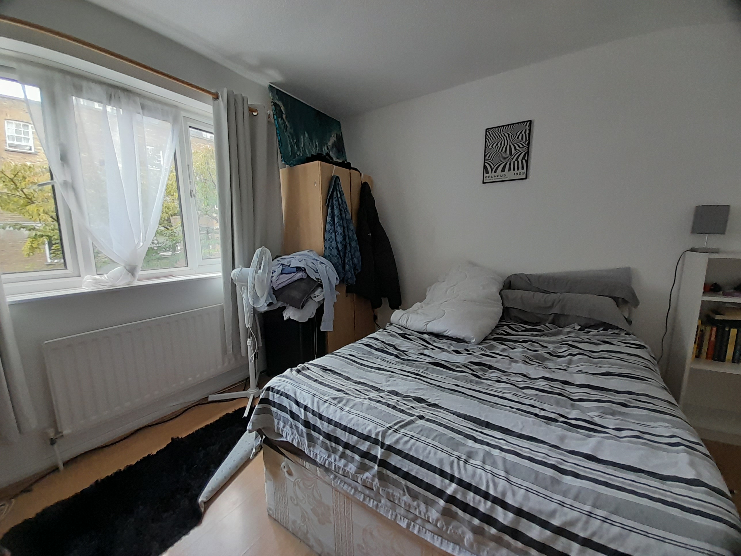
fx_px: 278
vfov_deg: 89.9
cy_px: 278
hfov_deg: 106.2
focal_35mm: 13
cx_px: 370
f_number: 2.2
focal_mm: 1.13
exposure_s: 1/50
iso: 125
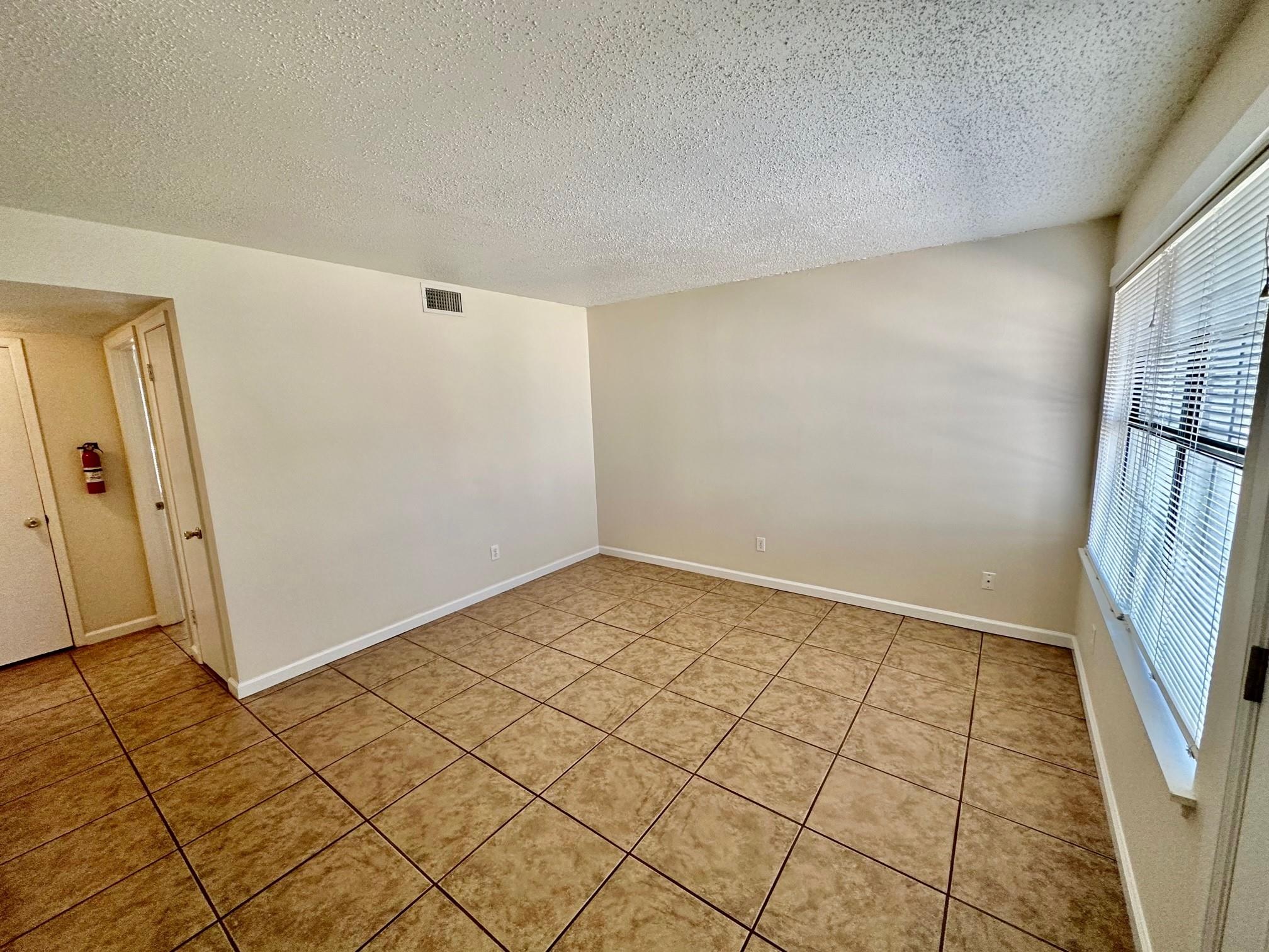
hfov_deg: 102.1
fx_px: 513
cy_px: 476
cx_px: 634
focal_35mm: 14
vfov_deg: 85.7
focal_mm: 2.22
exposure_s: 1/120
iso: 250
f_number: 2.2
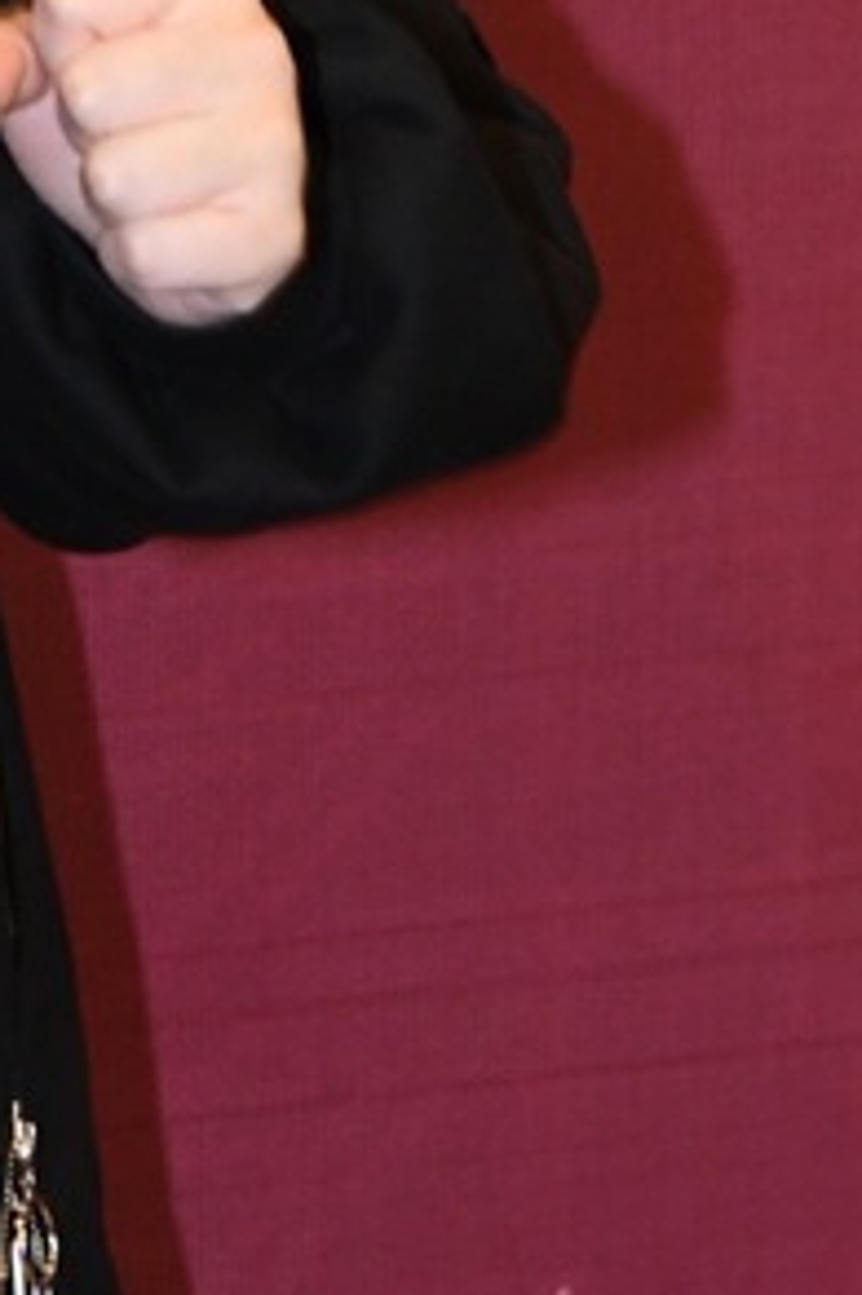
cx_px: -497
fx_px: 10382
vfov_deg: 7.1
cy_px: -53
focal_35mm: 289
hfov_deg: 4.7
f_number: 4
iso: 2500
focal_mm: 55
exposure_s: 1/250
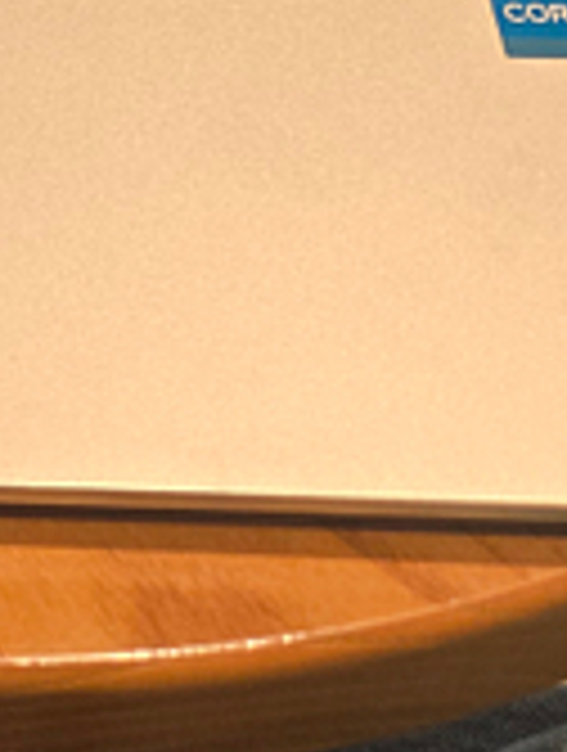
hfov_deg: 13.7
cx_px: -245
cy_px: -707
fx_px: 2241
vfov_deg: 15.6
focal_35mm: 103
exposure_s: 1/180
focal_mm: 5.4
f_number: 1.8
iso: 100
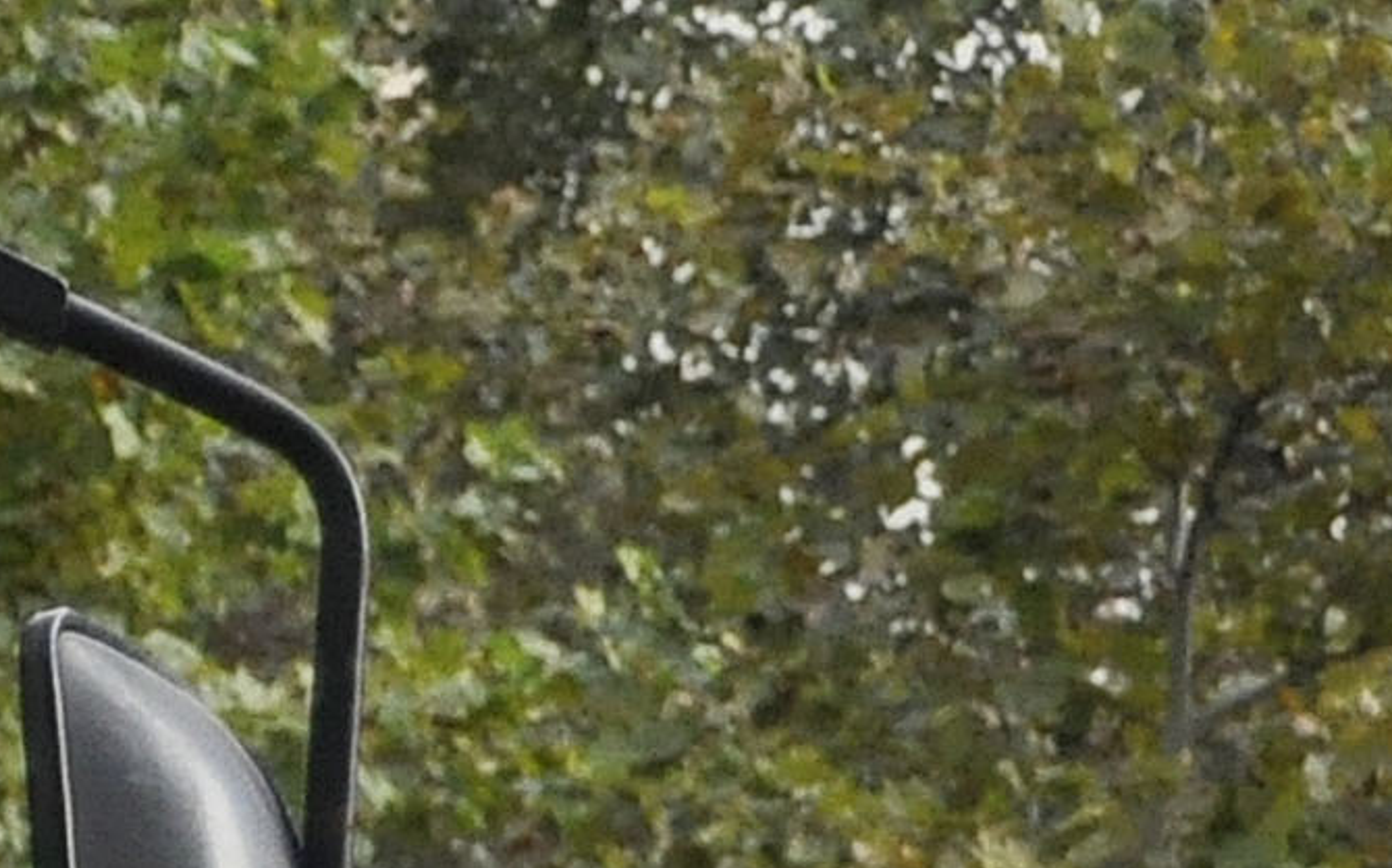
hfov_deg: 5.8
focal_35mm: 342
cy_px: 2872
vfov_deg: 3.7
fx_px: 12978
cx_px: -2219
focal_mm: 35
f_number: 5
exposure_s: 1/640
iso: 800
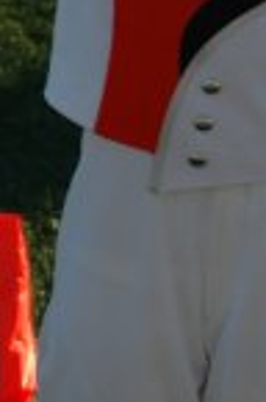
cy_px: 105
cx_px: 242
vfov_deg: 0.8
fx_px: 27695
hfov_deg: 0.6
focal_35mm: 2487
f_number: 5.6
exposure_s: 1/400
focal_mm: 400
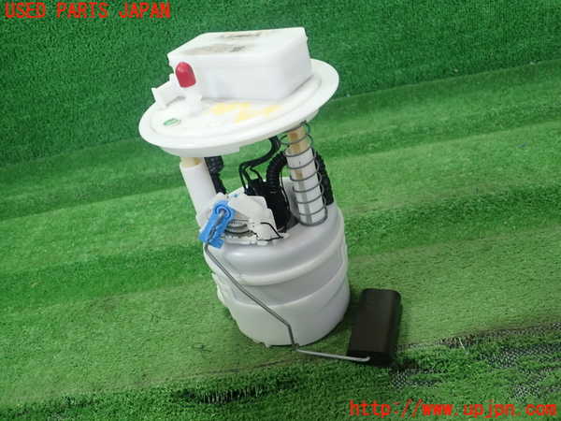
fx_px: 486
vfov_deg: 46.8
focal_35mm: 30
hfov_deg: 60.0
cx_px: 280
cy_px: 210
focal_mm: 5.5
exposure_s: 1/125
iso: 250
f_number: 2.3
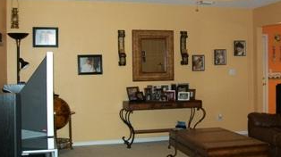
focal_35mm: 50
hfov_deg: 41.2
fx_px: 372
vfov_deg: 23.9
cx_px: 168
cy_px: 84
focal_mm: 6
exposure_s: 1/60
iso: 160
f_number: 2.7
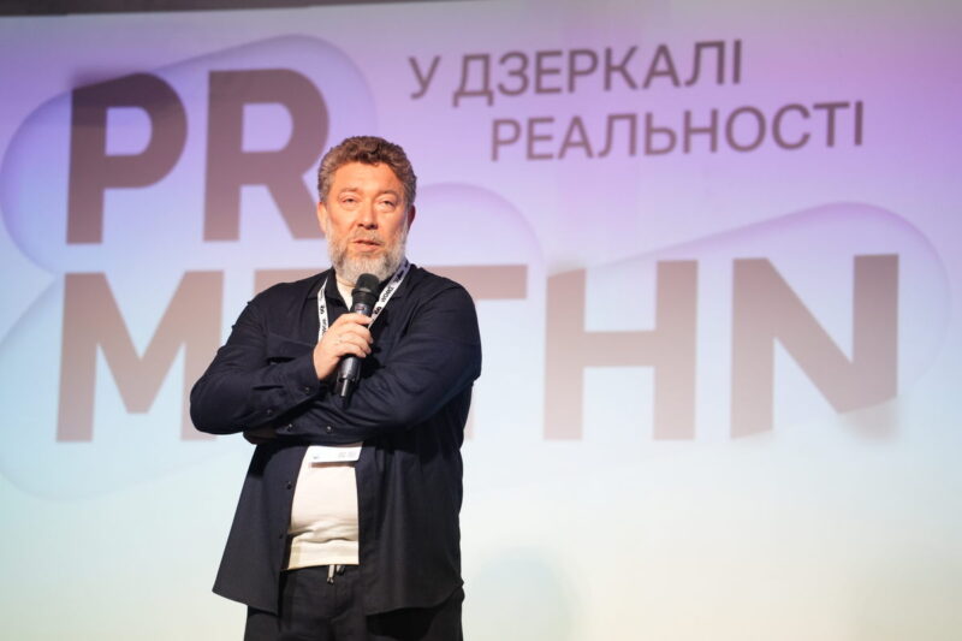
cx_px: 481
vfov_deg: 12.5
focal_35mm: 109
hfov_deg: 18.7
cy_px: 320
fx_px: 2923
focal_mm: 109.4
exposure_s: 1/125
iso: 2000
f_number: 2.8
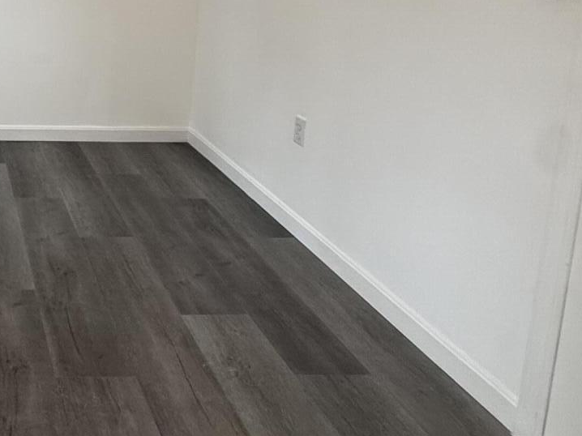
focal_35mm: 39
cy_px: 21
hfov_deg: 40.9
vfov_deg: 34.2
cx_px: -19
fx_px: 655
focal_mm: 2.22
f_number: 2.2
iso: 200
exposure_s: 1/60
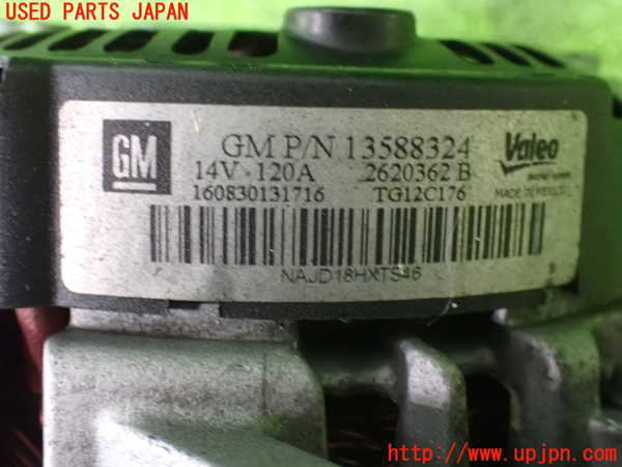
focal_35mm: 47
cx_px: 311
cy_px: 234
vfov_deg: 30.9
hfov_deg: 40.4
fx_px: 845
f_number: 3.1
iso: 1600
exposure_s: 1/8
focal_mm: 8.4
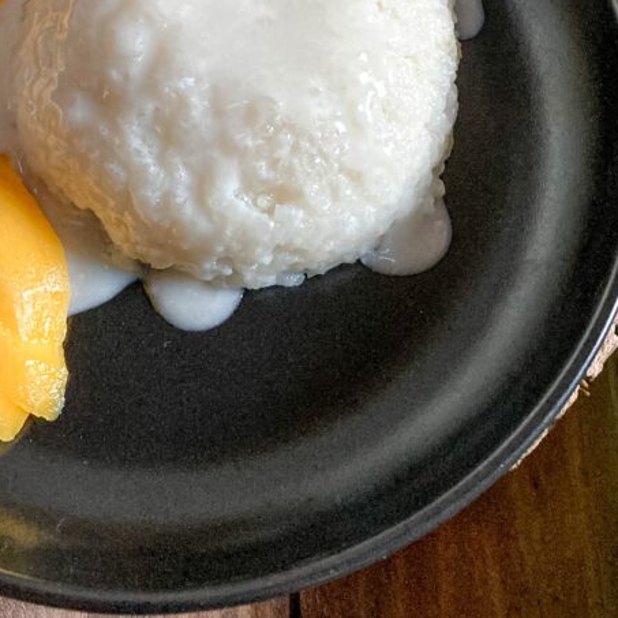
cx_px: 232
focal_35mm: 56
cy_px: 11
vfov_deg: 28.8
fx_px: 1131
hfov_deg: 30.4
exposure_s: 1/50
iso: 320
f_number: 1.8
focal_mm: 3.99
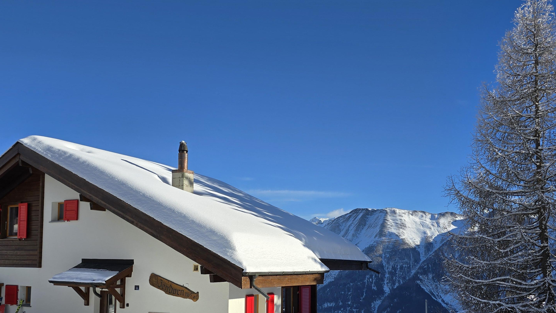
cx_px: 272
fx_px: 516
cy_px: 241
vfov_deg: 32.9
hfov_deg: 56.6
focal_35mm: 35
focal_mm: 6.3
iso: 12
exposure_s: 1/1008
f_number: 1.7
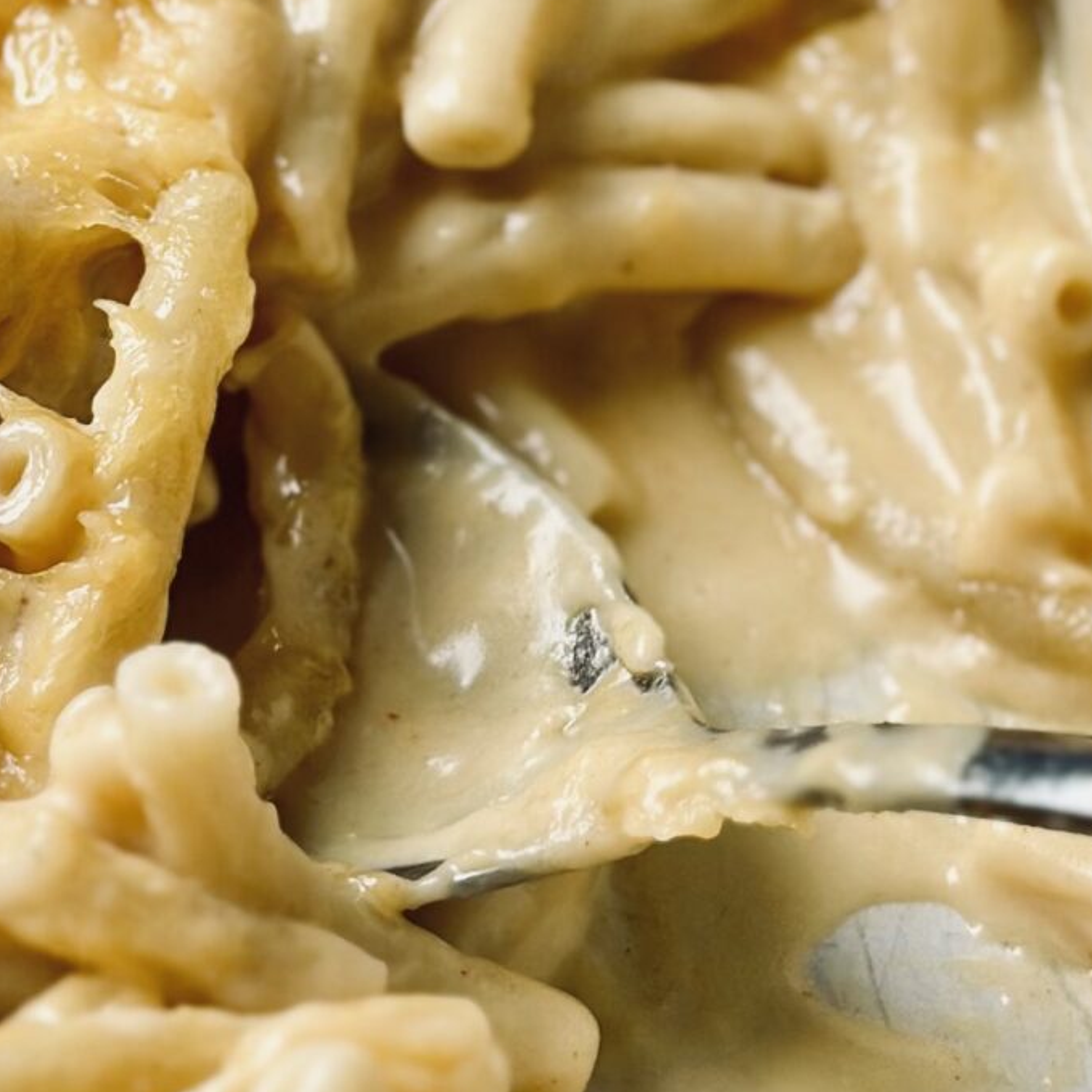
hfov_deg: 10.9
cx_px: 833
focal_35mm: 160
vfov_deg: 10.8
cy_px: -103
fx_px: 5710
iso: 64
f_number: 1.78
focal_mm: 6.86
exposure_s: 1/126
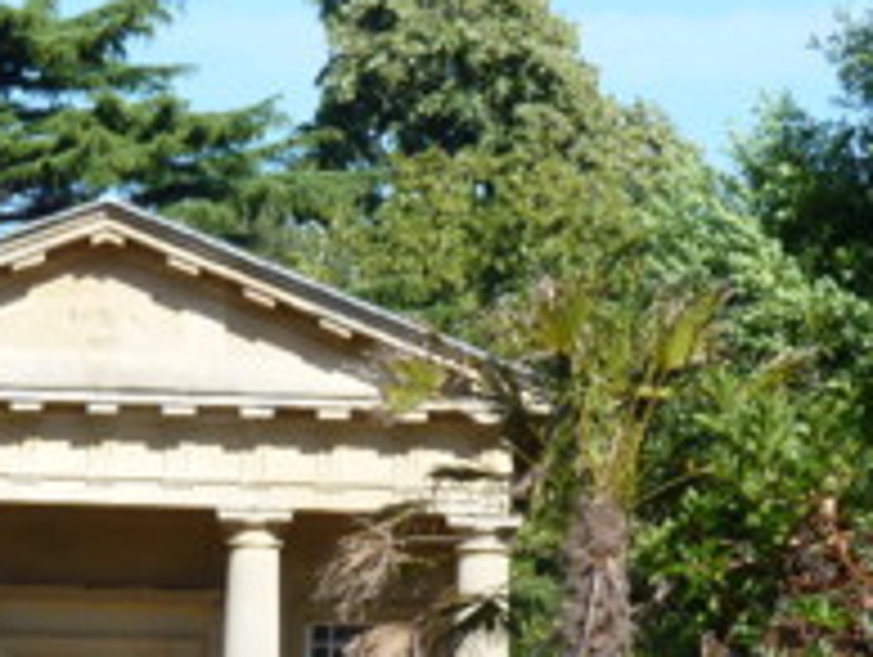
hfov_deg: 3.9
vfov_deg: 2.9
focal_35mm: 505
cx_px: 58
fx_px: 12752
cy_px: 781
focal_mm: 34.9
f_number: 5.6
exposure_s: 1/400
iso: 125
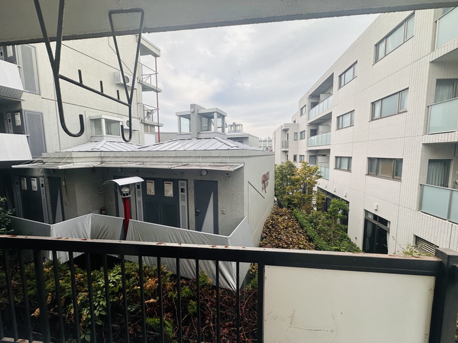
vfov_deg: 85.7
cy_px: 172
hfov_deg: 102.1
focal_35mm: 14
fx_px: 185
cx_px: 229
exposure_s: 1/389
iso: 40
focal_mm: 2.22
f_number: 2.2
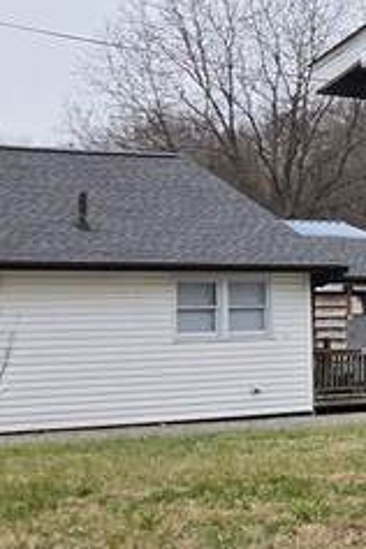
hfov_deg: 8.2
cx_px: 1256
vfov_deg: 15.9
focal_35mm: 129
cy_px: 327
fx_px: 1967
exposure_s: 1/222
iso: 25
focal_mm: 5.4
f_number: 1.8
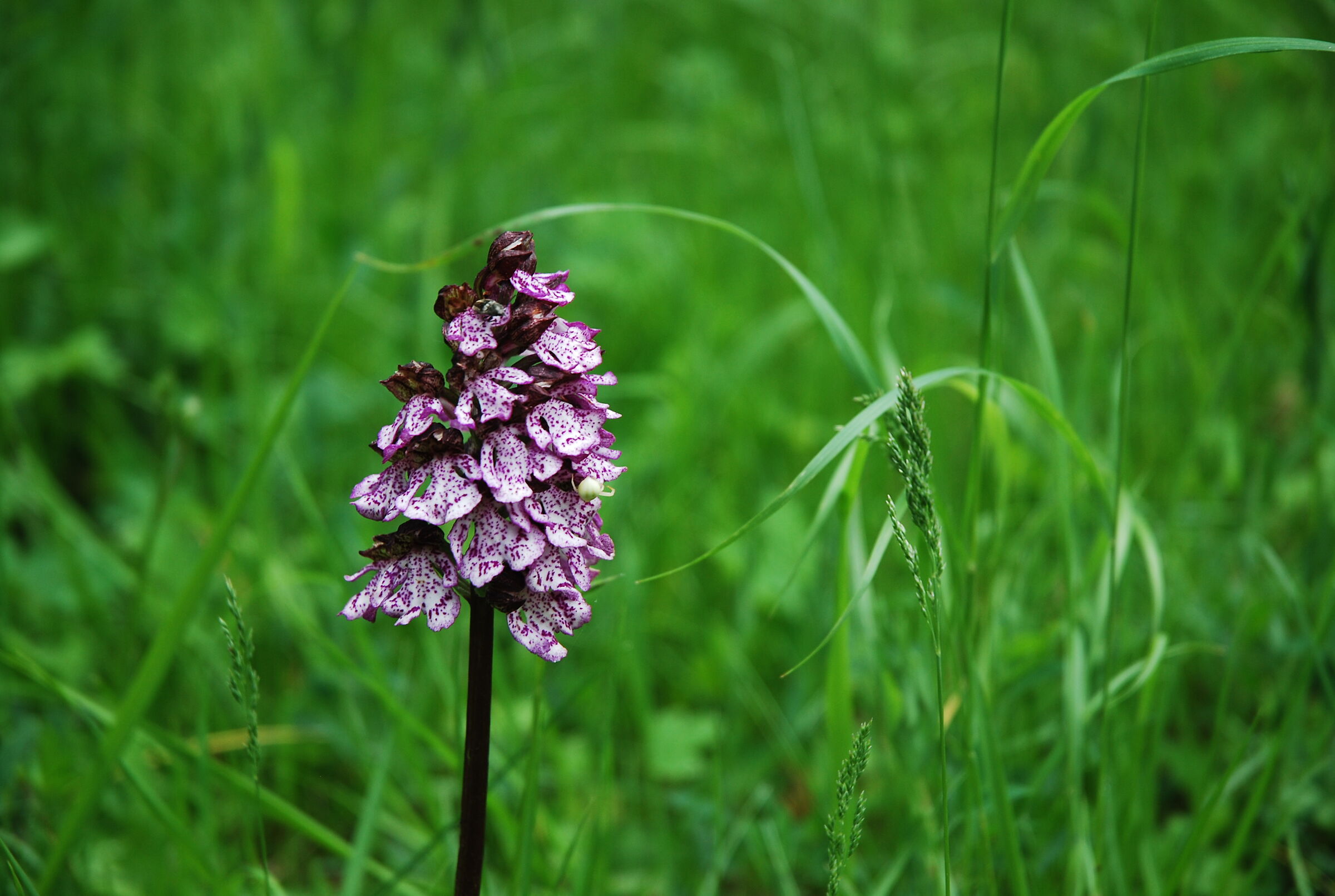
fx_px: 3902
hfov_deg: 19.4
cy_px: 448
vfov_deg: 13.1
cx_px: 668
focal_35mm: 105
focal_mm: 70
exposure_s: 1/200
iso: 200
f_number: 4.5
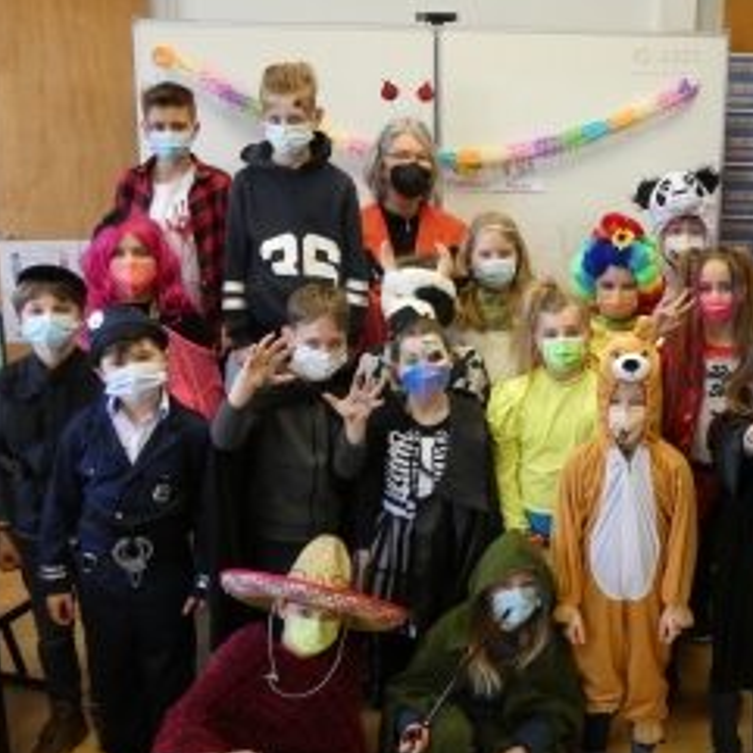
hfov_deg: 35.3
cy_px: 362
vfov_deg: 36.1
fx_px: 1157
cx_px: 556
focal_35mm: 47
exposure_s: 1/80
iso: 400
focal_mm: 5.8
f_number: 3.4
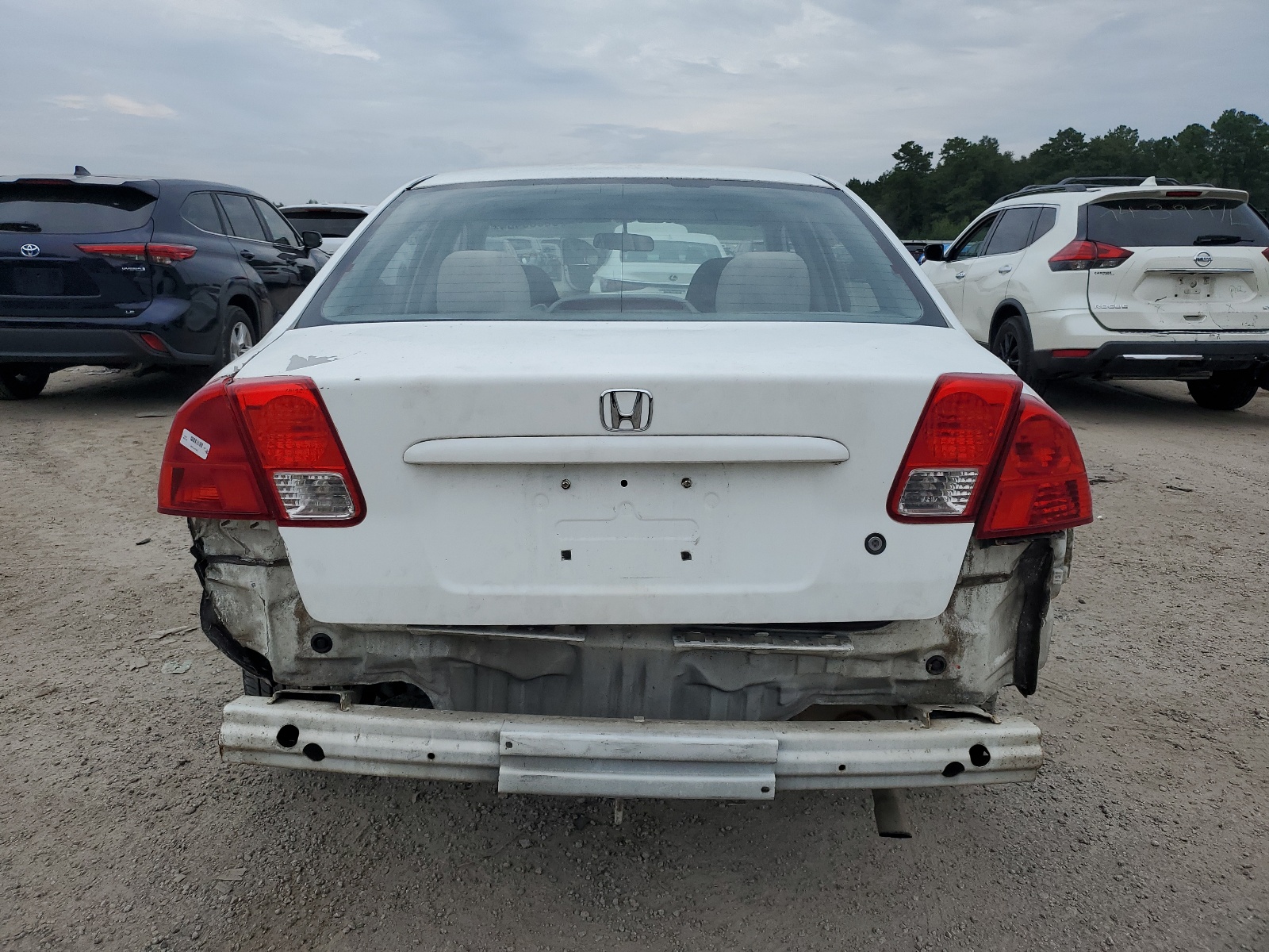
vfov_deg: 53.1
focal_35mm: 26
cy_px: 476
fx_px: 953
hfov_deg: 67.3
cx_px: 634
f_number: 1.5
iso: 50
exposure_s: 1/5000
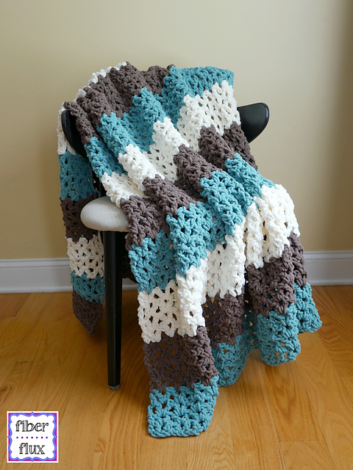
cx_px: 176
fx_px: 517
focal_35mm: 38
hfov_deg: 37.7
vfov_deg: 49.0
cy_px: 235
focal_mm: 19
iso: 500
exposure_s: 1/60
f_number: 4.1
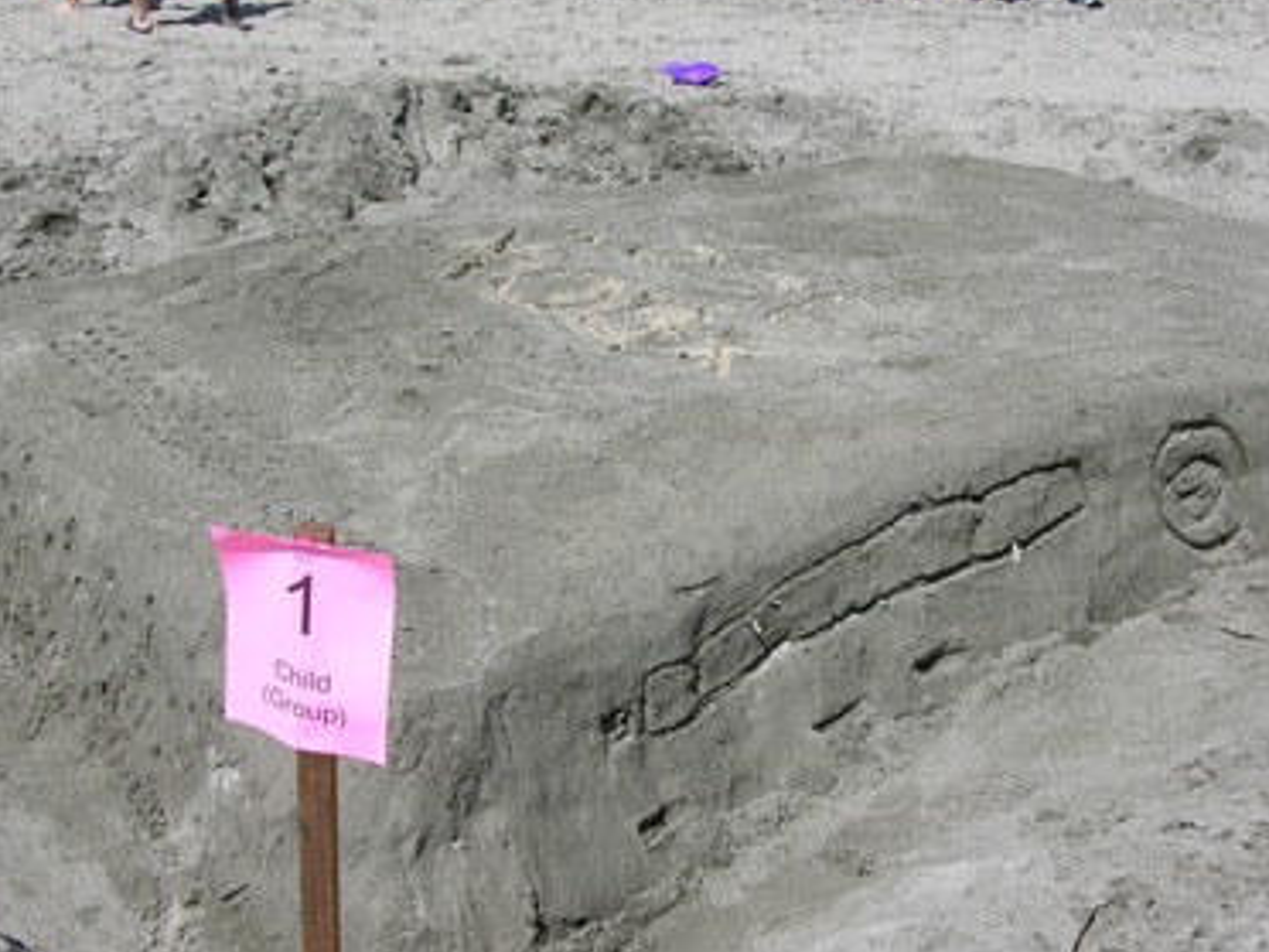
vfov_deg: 30.8
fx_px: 1723
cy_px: 534
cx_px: 710
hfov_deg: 40.4
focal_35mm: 47
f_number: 6.3
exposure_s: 1/210
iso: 50
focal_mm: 8.9
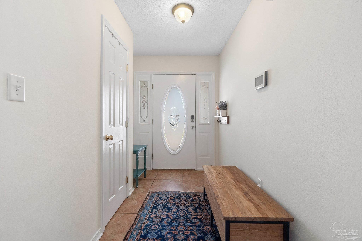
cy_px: 120
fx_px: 151
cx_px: 181
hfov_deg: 100.4
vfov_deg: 77.3
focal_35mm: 15
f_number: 9
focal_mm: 10
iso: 500
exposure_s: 1/3
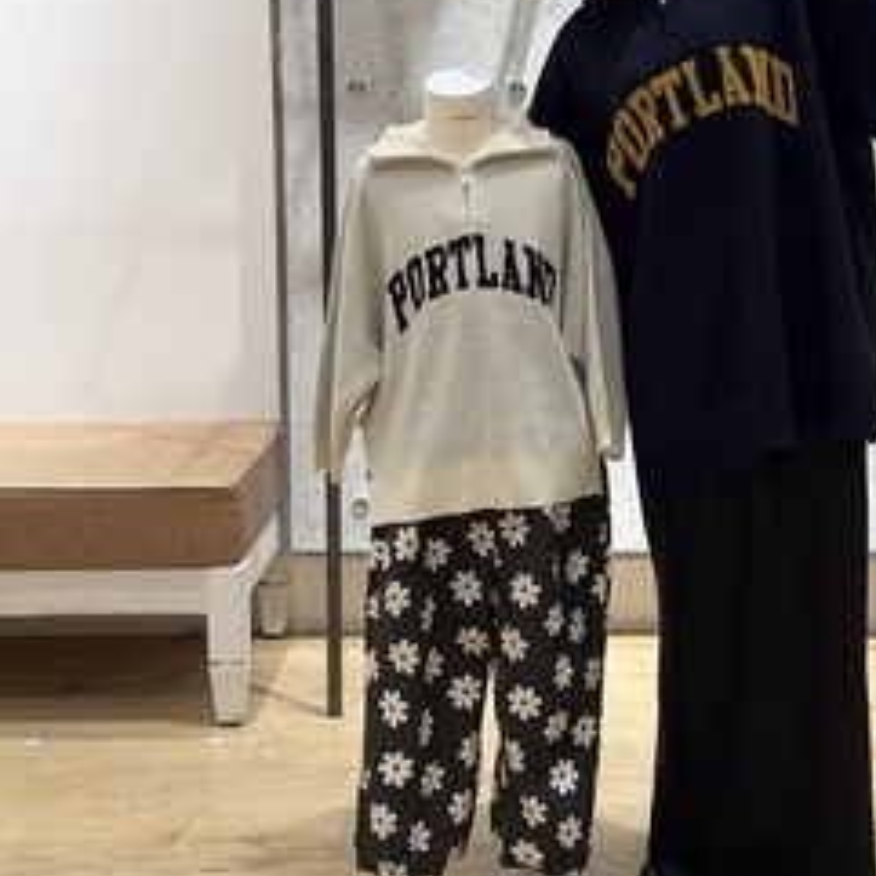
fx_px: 1260
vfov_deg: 36.1
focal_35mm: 44
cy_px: 98
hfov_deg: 37.7
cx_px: 620
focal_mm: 6.76
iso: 64
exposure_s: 1/120
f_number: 1.78
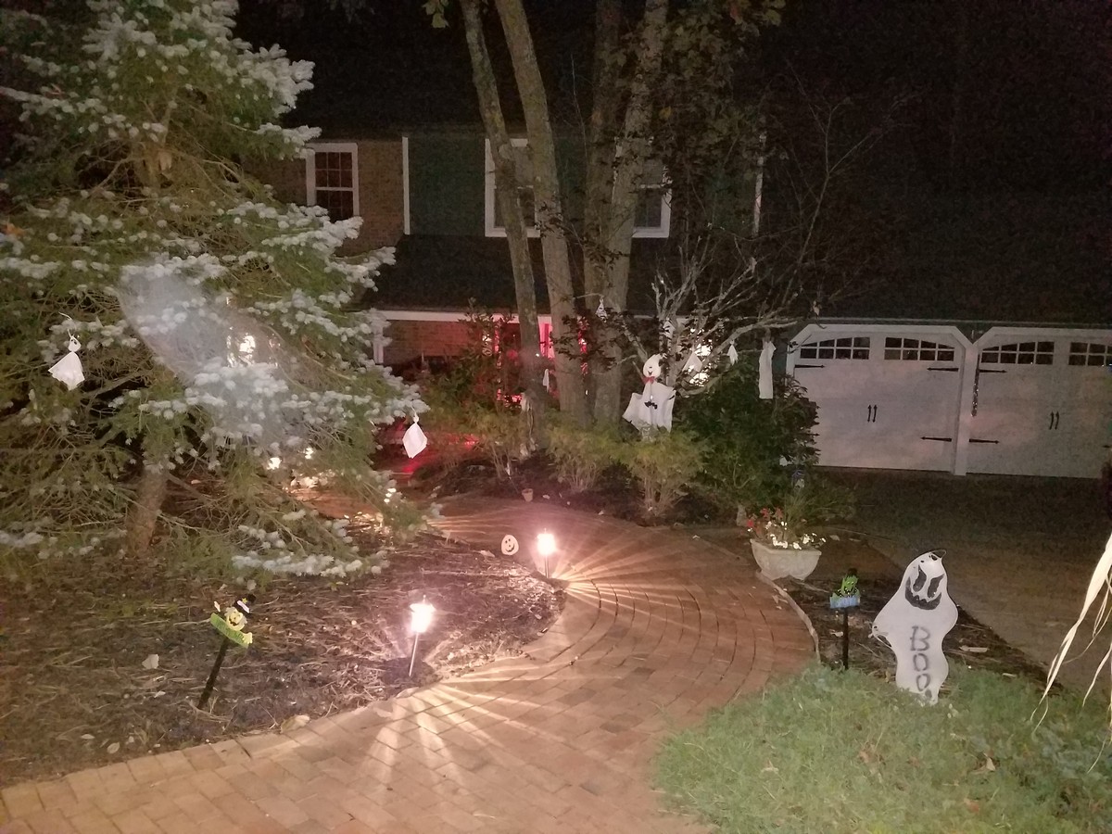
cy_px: 417
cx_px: 556
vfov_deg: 53.1
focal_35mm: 26
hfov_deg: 67.3
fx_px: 835
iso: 1250
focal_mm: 4.2
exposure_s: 1/9
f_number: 1.7
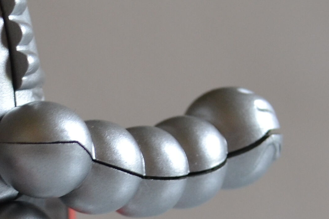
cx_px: -121
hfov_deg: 9.7
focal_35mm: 208
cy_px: 222
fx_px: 1901
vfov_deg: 6.6
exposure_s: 1/30
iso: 400
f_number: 4.8
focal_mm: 32
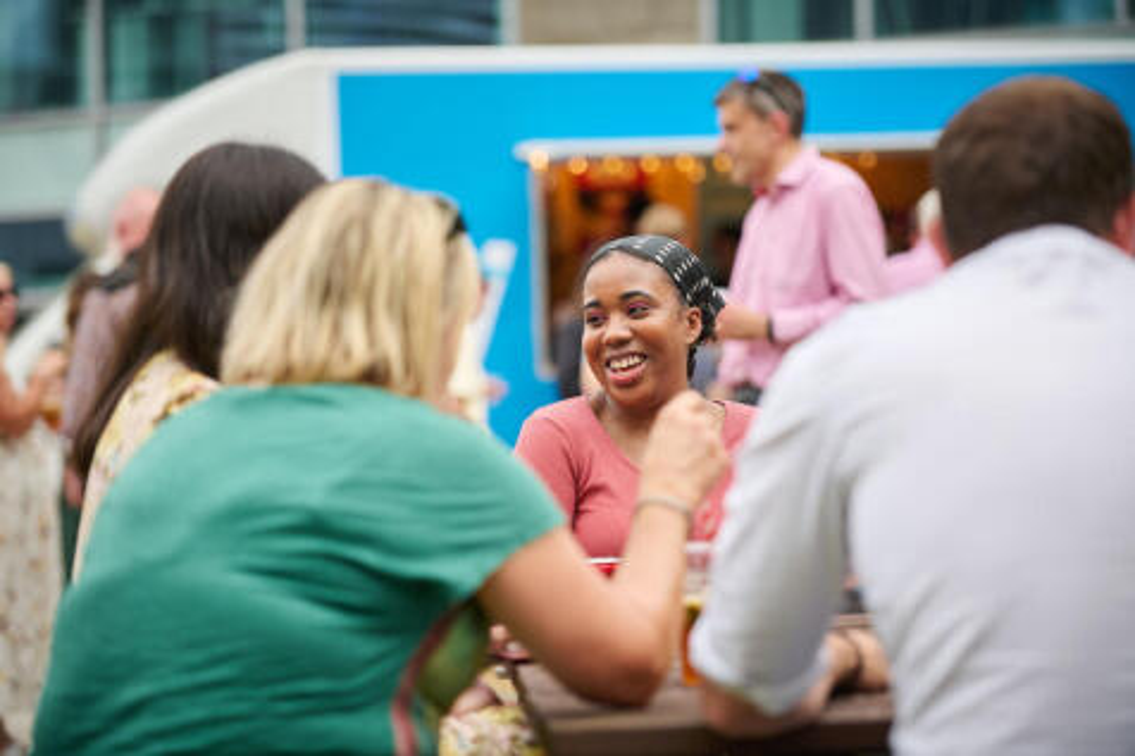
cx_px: 568
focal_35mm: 116
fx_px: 3656
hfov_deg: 17.6
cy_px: 378
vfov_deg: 11.8
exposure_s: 1/800
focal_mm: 116
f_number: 2.8
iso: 160
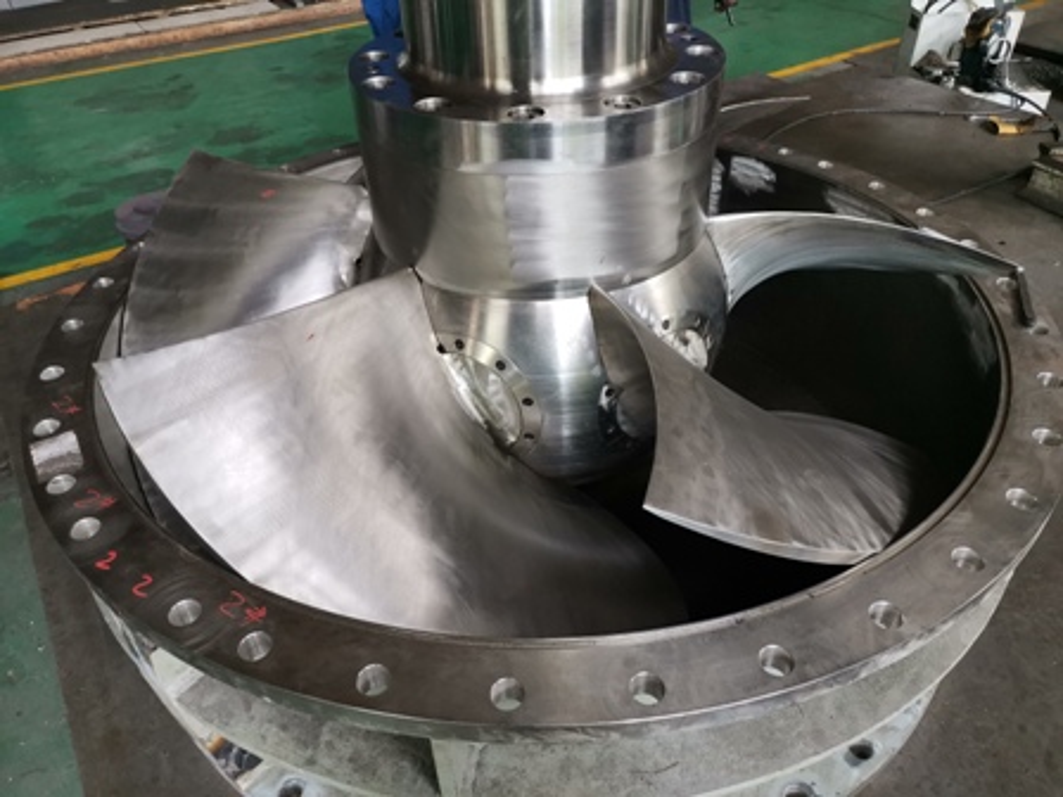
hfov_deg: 67.3
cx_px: 532
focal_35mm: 26
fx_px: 798
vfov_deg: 53.1
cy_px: 398
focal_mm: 4.75
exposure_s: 1/100
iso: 160
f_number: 1.8
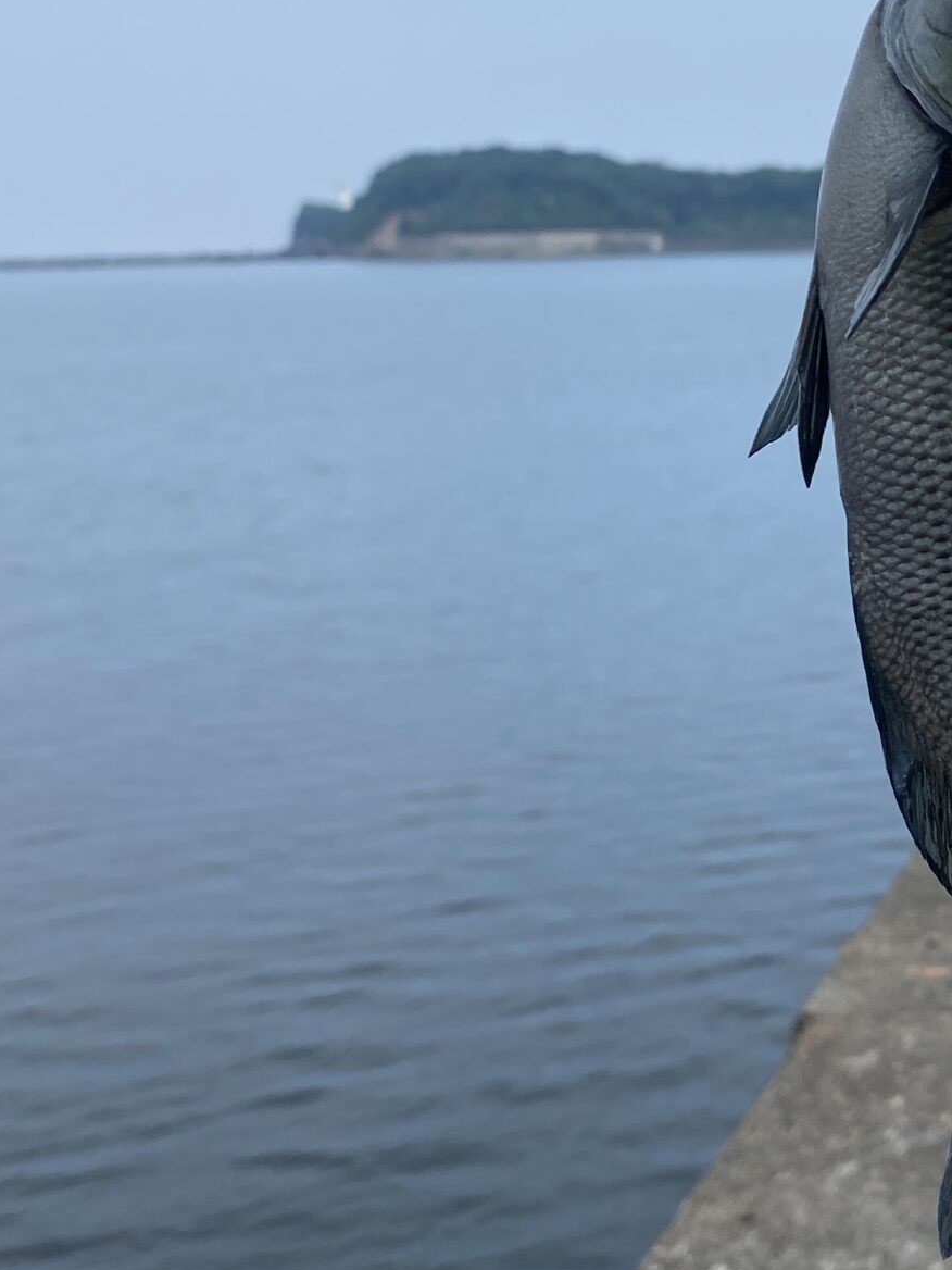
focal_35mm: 57
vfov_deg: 33.7
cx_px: 1127
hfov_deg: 23.5
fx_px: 2090
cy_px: 518
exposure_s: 1/1629
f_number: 1.8
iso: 32
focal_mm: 4.25
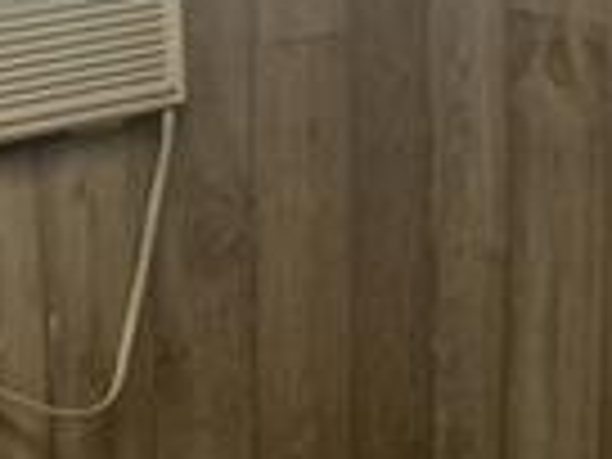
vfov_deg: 10.8
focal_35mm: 136
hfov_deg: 14.5
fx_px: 2404
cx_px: 266
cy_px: 45
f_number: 2.2
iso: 80
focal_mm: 4.15
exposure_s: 1/30
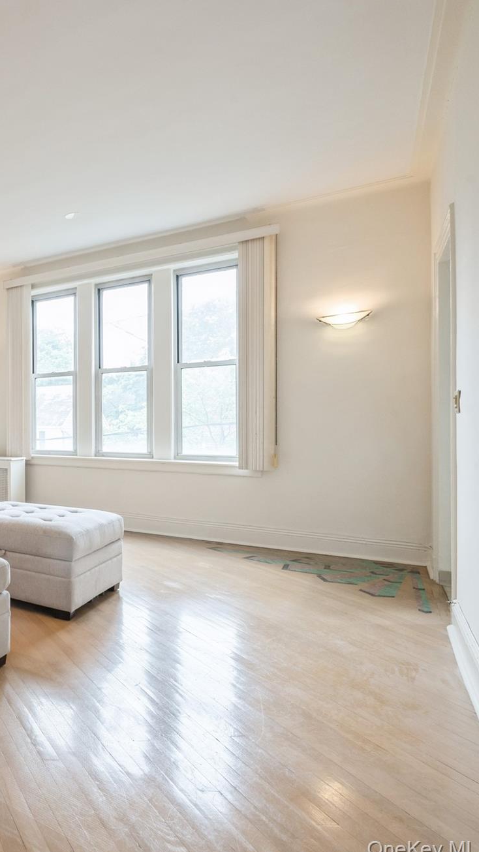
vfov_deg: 78.7
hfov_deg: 33.3
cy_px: 419
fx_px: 520
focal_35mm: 23
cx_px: -168
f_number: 11
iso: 400
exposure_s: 1/15
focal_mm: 14
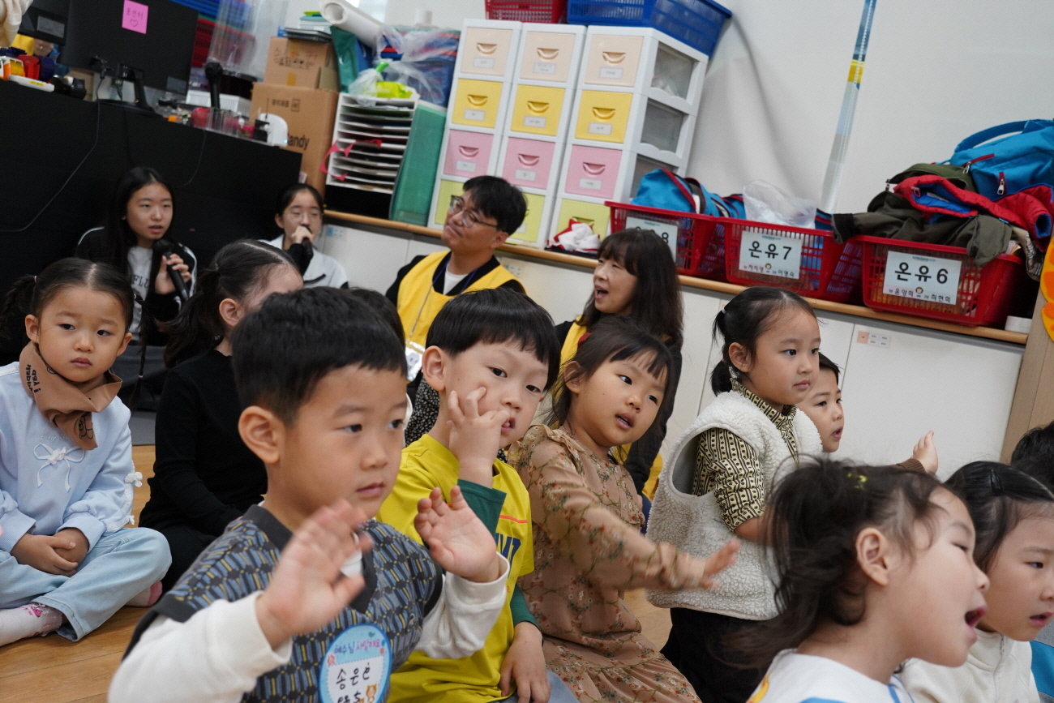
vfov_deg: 34.2
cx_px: 527
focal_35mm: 39
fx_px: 1142
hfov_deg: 49.5
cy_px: 352
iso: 2500
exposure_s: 1/125
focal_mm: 39
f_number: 5.6
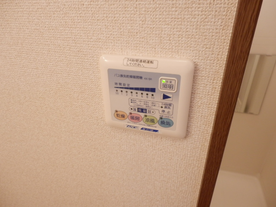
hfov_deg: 71.6
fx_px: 191
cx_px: 138
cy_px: 104
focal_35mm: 24
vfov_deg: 56.8
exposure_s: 1/30
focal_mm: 4.2
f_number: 3
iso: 160
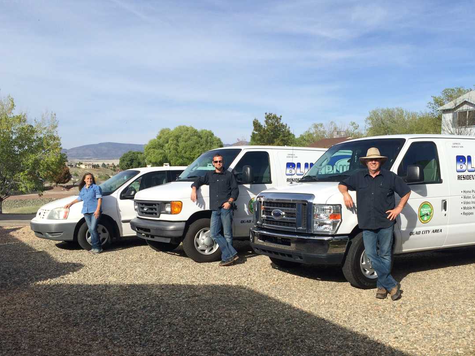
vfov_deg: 39.5
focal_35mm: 36
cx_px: 266
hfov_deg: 51.2
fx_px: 494
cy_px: 214
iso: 32
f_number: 2.2
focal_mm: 4.15
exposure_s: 1/2415
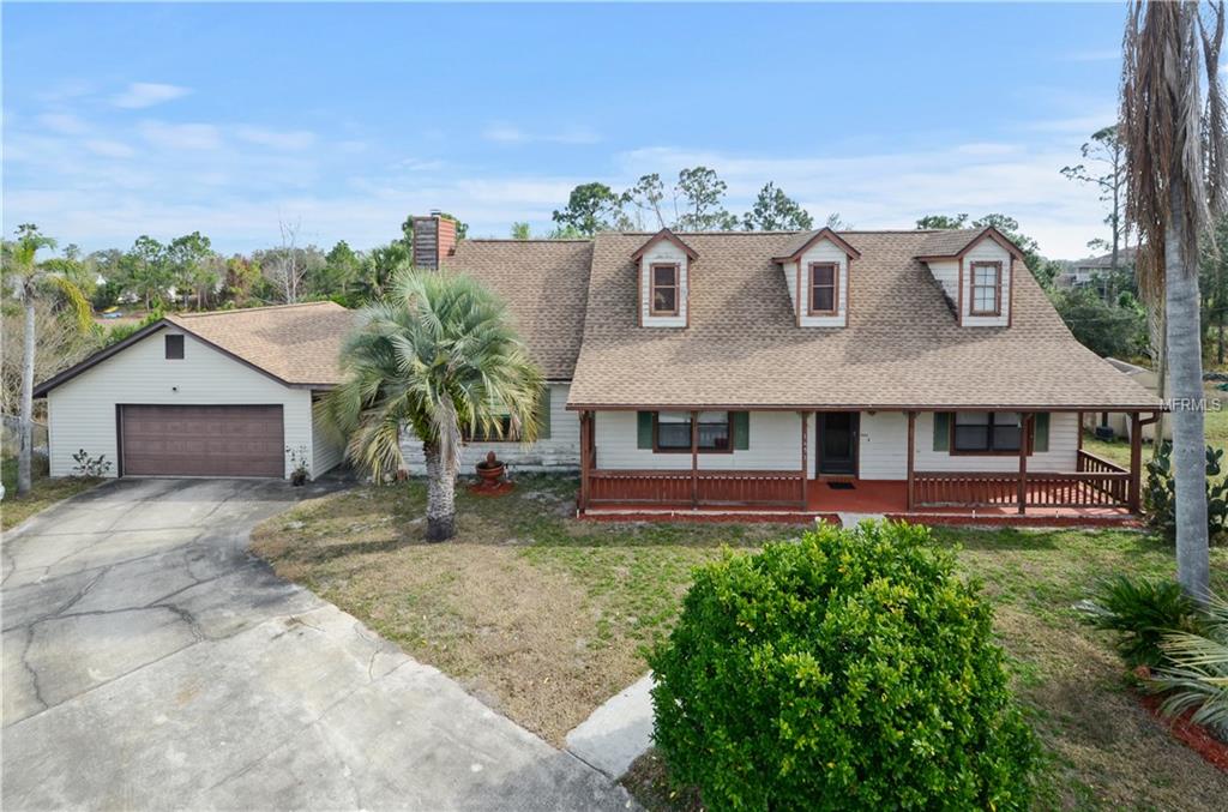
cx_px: 614
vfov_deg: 77.0
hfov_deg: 100.5
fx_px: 510
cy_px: 406
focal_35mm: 15
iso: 200
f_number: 8
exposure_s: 1/200
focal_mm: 10
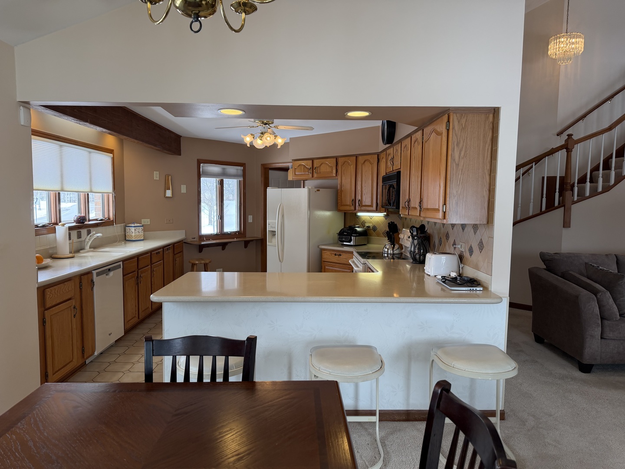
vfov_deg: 56.8
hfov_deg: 71.6
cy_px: 234
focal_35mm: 24
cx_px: 312
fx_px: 433
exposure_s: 1/209
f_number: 1.78
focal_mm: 6.76
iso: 125
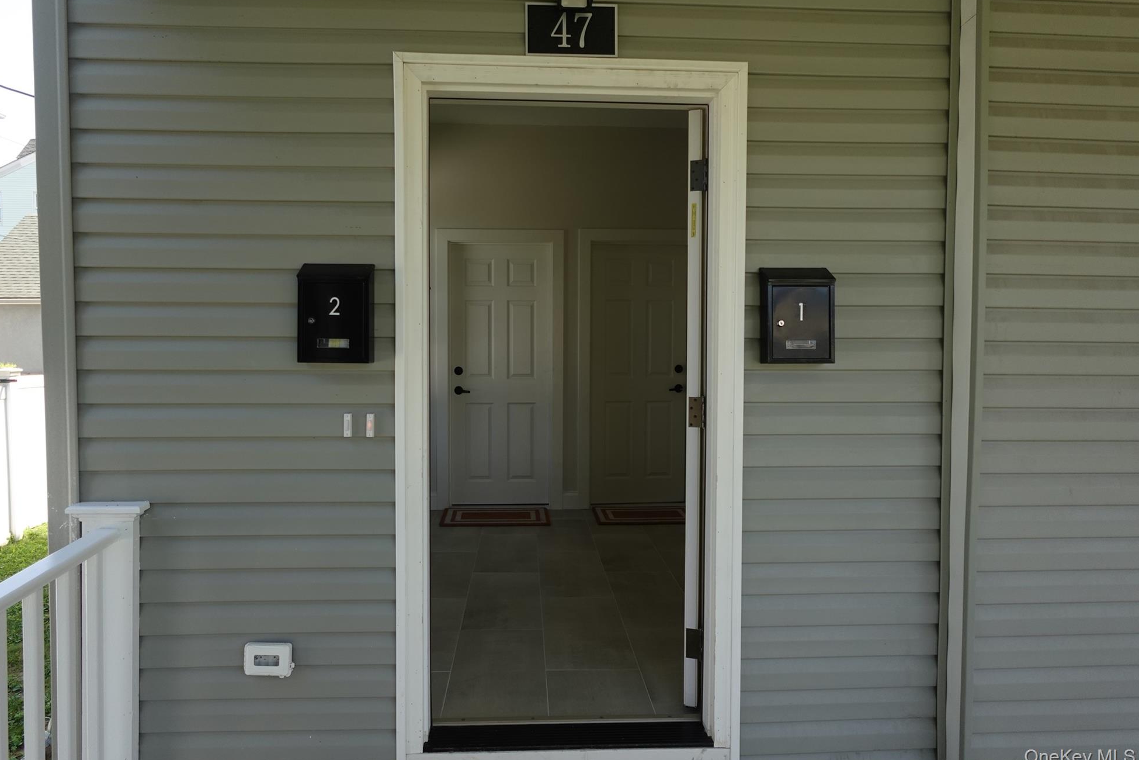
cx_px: 545
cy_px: 372
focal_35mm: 21
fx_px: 664
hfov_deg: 81.2
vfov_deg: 59.5
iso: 125
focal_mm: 7.6
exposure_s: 1/800
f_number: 2
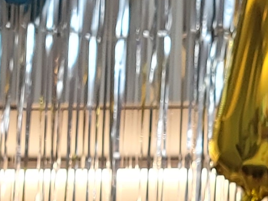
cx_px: 258
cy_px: 504
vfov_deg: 7.4
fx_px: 1447
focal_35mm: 187
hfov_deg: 10.5
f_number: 1.8
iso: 125
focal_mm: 7
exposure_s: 1/120
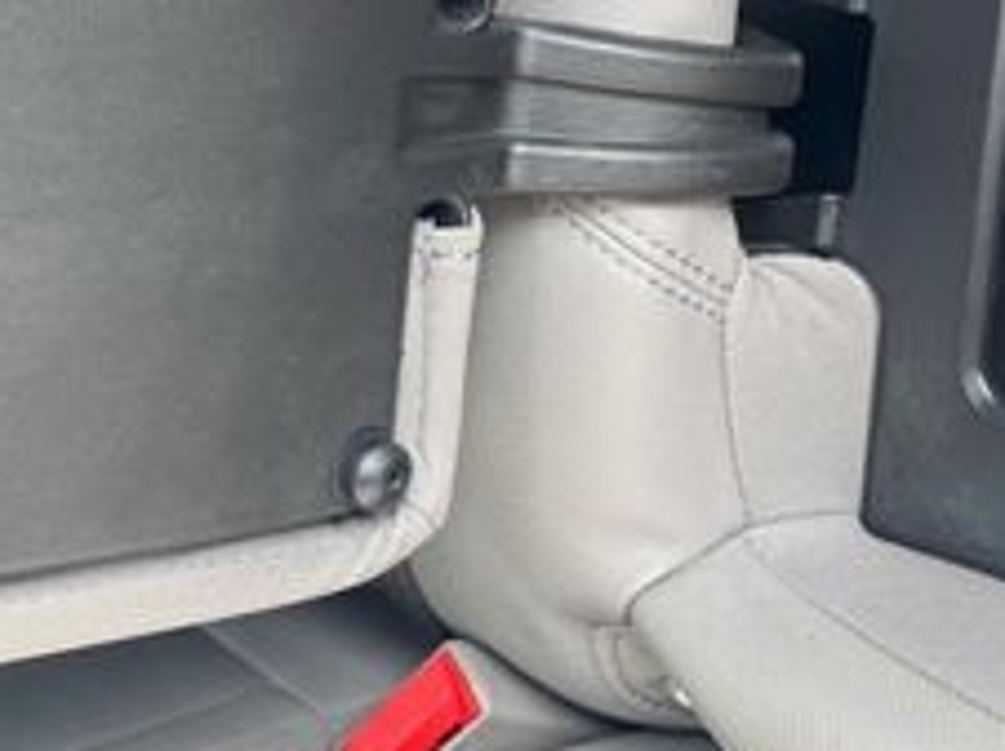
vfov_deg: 21.3
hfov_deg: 25.6
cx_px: 1205
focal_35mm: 68
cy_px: 142
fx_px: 1972
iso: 80
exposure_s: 1/174
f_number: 1.78
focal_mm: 6.76
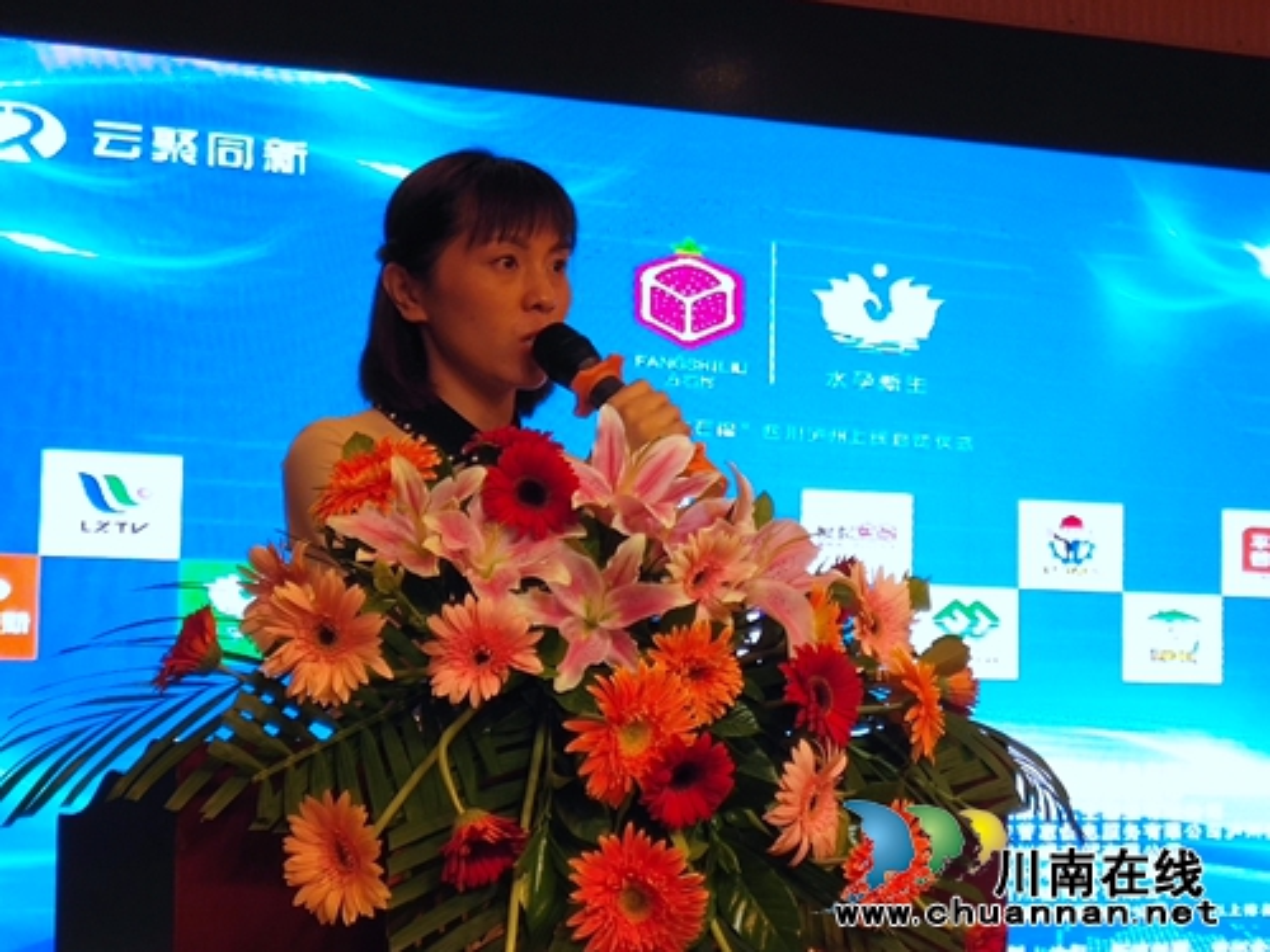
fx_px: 3265
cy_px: 476
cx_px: 635
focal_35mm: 89
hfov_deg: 22.0
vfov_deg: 16.6
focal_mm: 3.95
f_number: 1.8
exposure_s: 1/100
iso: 111
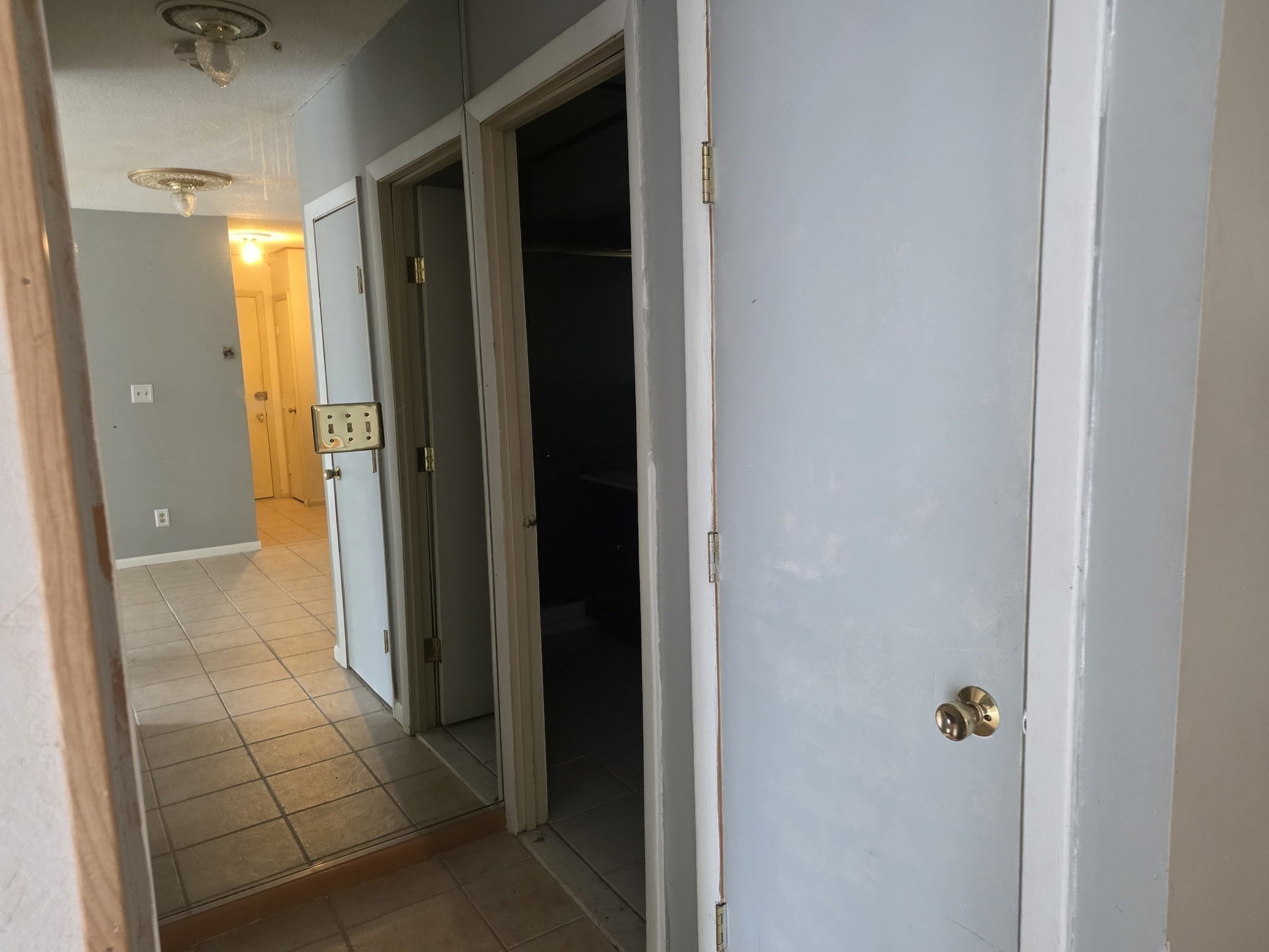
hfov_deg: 73.9
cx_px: 634
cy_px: 476
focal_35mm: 23
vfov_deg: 58.9
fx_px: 843
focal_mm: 6.25
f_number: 1.7
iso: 800
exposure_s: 1/120
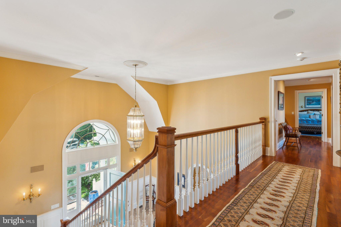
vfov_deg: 70.4
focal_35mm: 17
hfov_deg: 93.3
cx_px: 170
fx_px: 161
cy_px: 114
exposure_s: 1/8
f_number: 9
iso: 200
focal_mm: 11.6
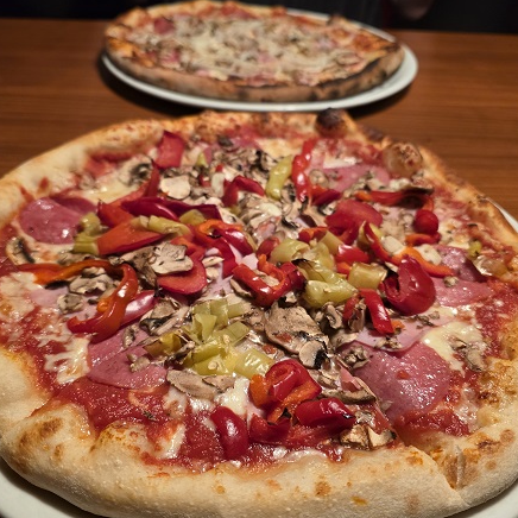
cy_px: 253
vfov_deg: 57.3
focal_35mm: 28
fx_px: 474
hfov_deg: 57.3
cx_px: 245
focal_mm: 6.3
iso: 500
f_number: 1.7
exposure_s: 1/100
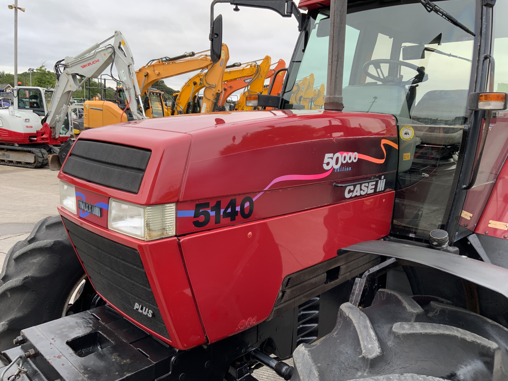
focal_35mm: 29
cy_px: 190
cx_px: 254
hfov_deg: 61.7
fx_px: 426
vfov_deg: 48.2
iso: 32
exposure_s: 1/122
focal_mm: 3
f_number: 1.8
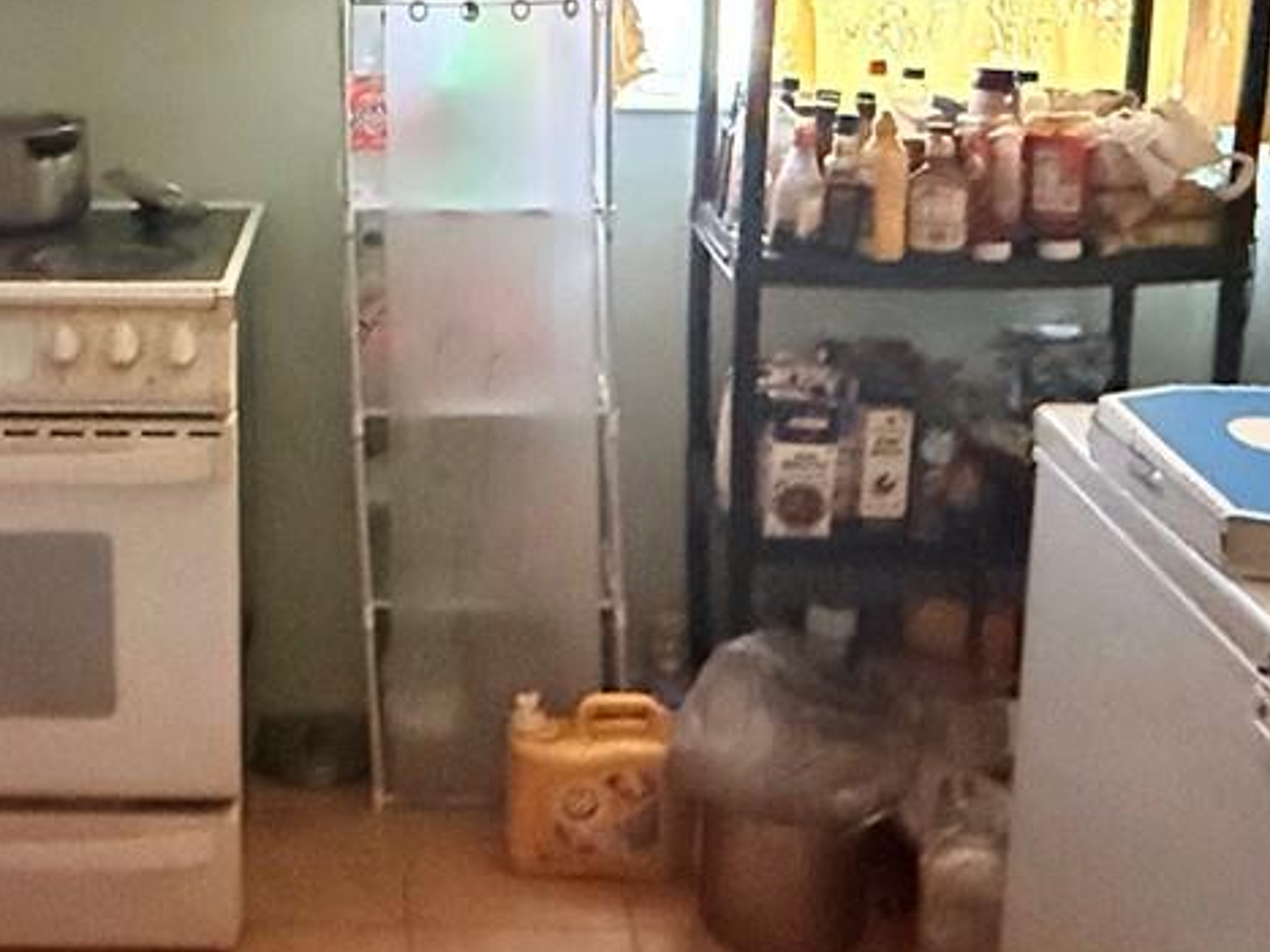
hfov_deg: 39.0
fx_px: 1761
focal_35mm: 48
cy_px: 180
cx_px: 381
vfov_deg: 29.5
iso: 1250
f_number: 2.2
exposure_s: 1/51
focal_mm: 2.22
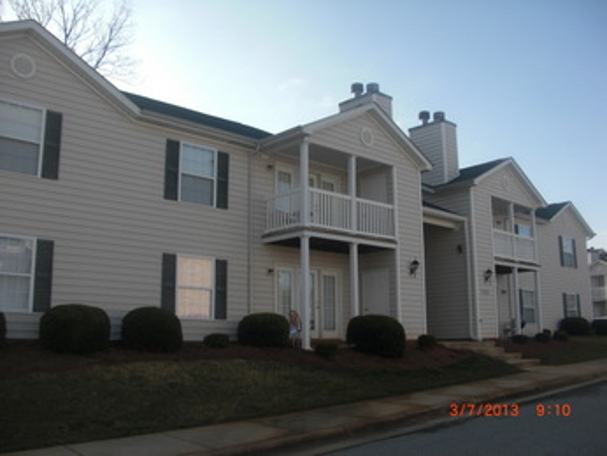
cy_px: 228
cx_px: 304
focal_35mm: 36
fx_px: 632
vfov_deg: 39.7
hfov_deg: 51.3
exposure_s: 1/500
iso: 50
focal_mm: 6.3
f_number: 2.8
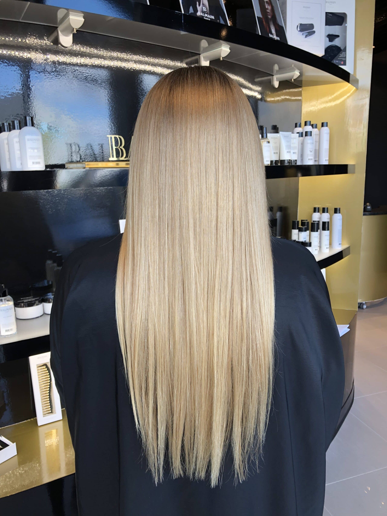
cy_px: 258
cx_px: 194
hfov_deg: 49.7
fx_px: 417
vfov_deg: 63.4
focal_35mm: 28
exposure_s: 1/120
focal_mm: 3.99
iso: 50
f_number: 1.8
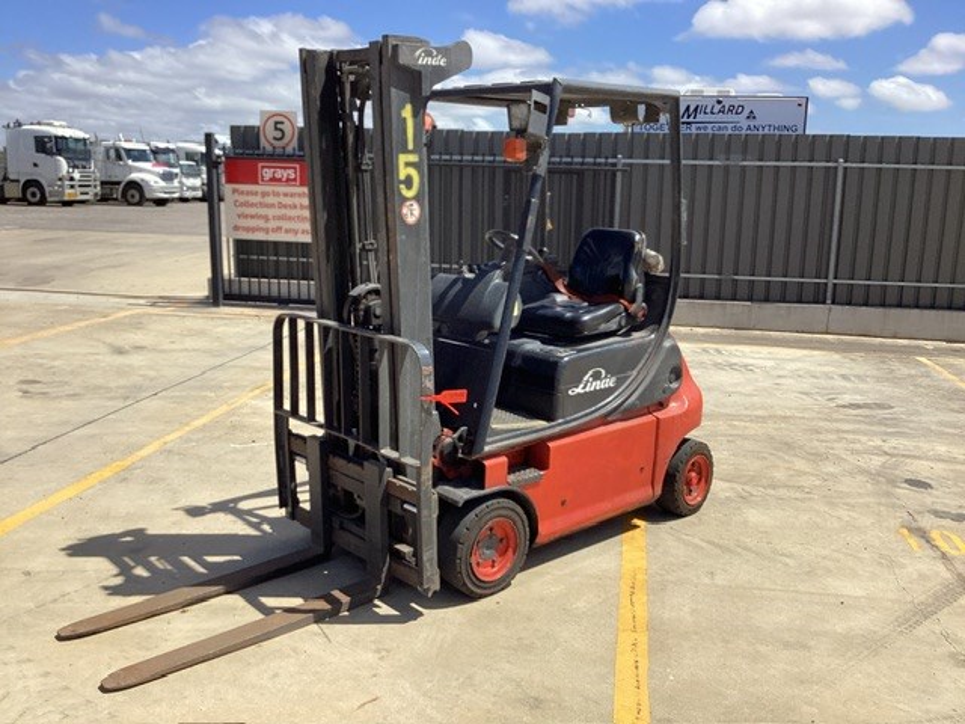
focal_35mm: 31
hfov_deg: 58.4
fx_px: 864
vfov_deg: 45.4
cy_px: 362
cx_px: 482
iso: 25
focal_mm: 3.3
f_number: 2.4
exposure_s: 1/2398
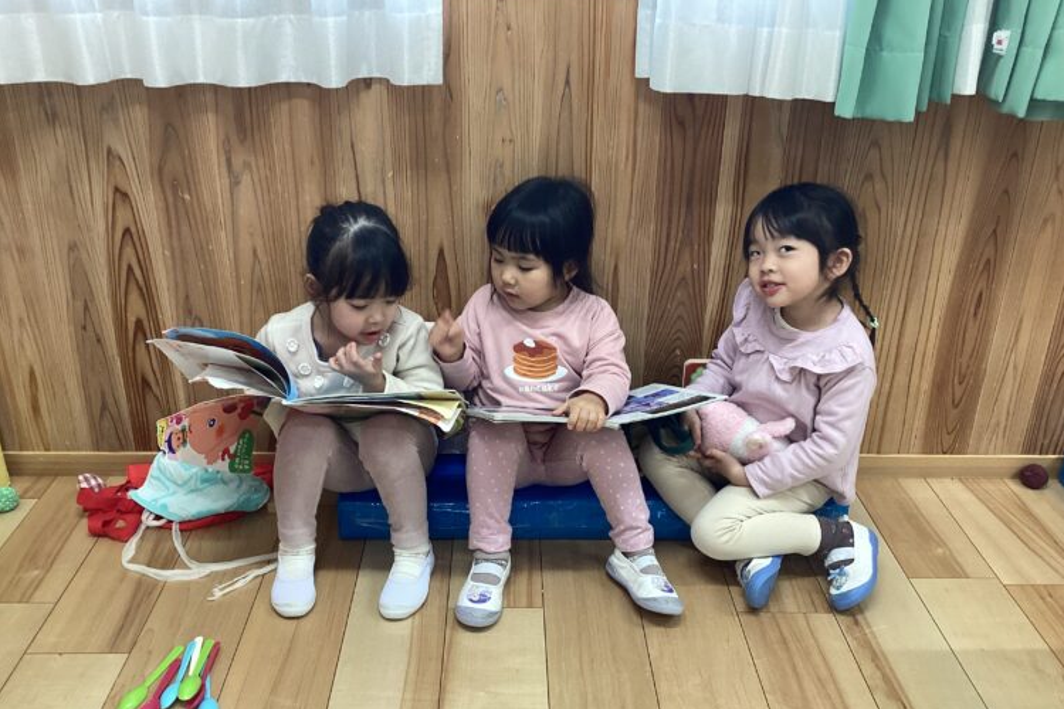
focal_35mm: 33
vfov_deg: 39.9
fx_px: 975
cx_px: 542
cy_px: 397
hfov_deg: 57.2
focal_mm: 3.3
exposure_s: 1/60
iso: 64
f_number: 2.4
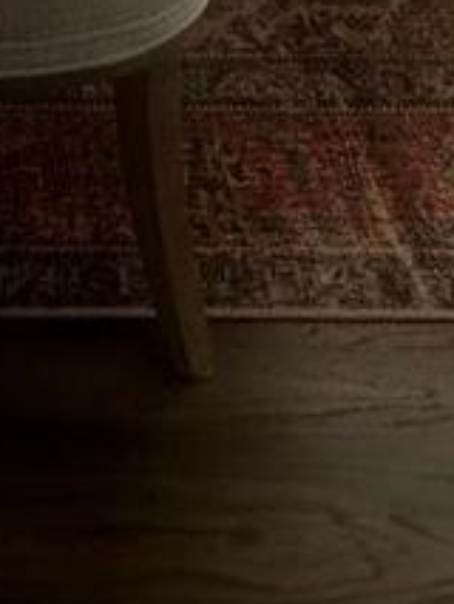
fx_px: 1240
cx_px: -74
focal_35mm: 71
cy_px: -525
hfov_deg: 19.6
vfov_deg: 19.4
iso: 40
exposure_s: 1/149
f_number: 2.2
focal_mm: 2.22
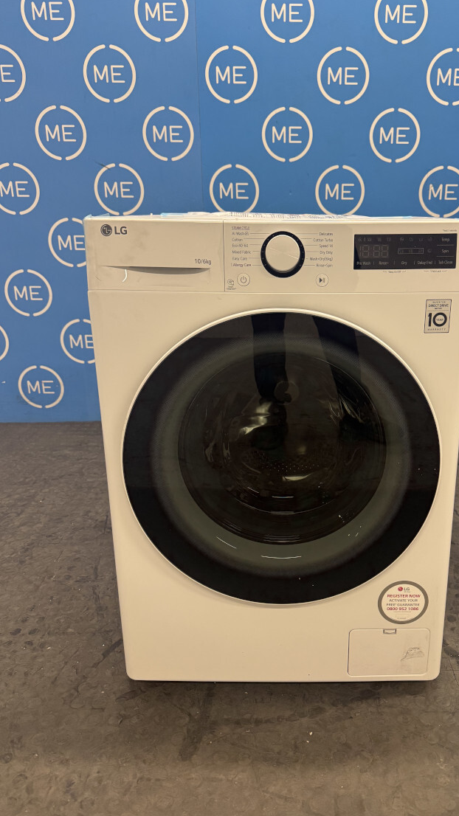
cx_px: 298
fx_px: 584
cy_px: 400
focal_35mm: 27
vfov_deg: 69.9
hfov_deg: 42.4
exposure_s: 1/100
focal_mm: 6.76
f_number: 1.78
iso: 200
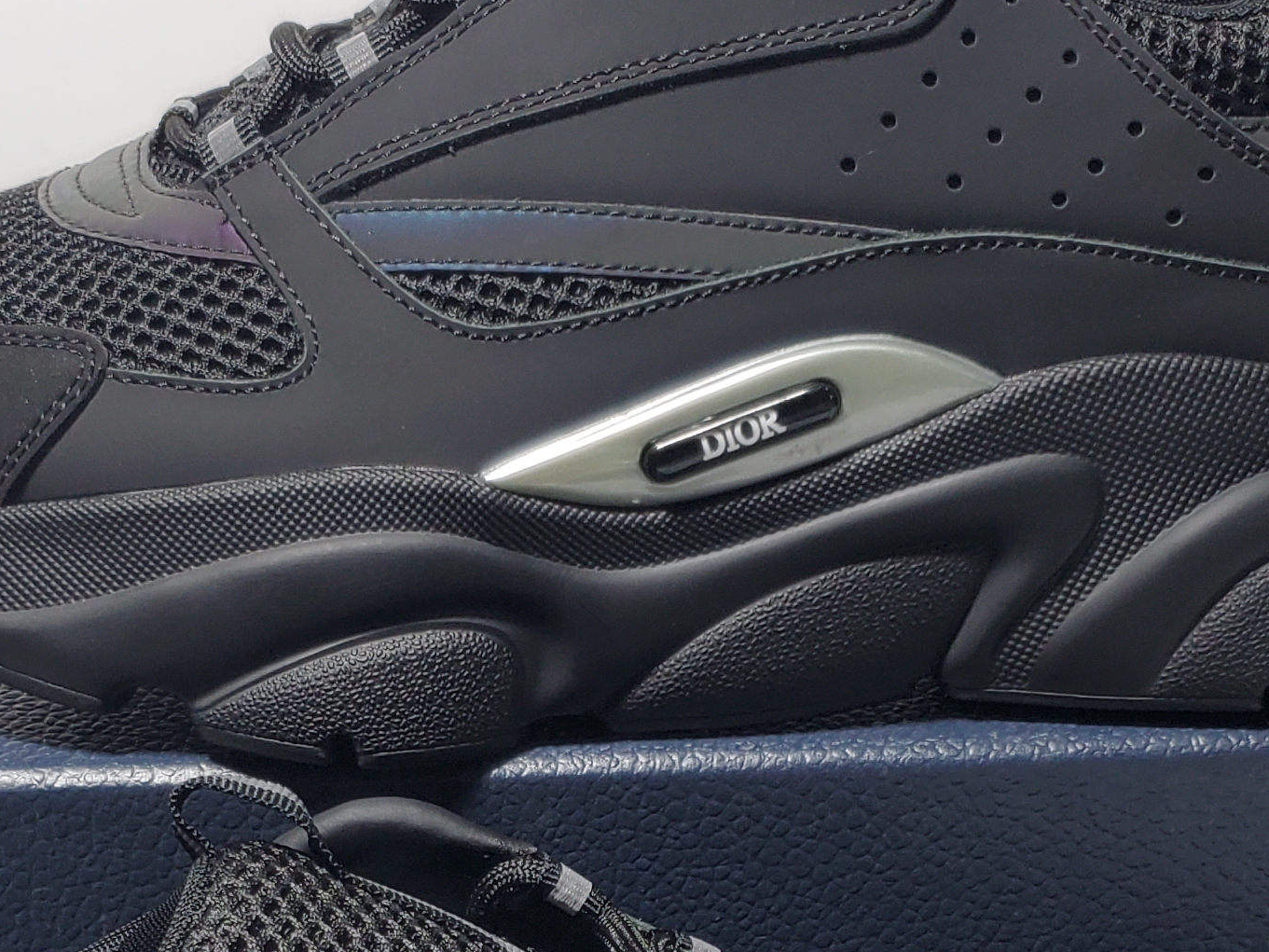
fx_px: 2823
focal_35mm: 77
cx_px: 682
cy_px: 890
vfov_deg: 18.8
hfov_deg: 25.3
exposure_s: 1/349
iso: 50
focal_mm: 4.3
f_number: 1.5
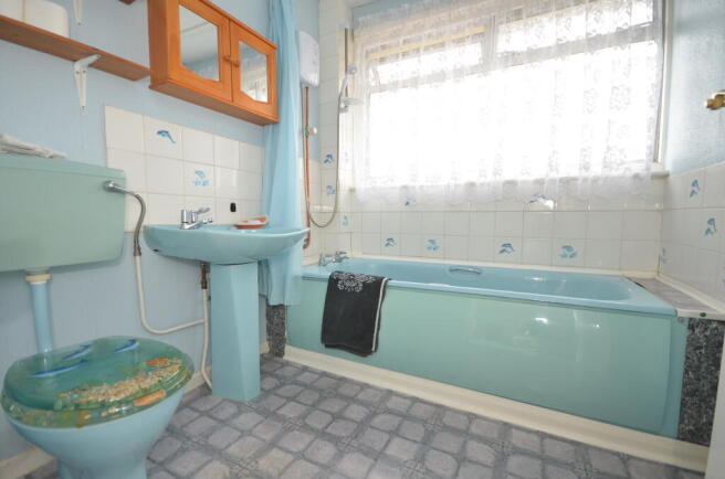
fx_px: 301
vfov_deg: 77.0
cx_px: 362
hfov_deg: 100.5
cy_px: 240
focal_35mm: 15
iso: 200
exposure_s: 1/60
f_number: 4
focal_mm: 10
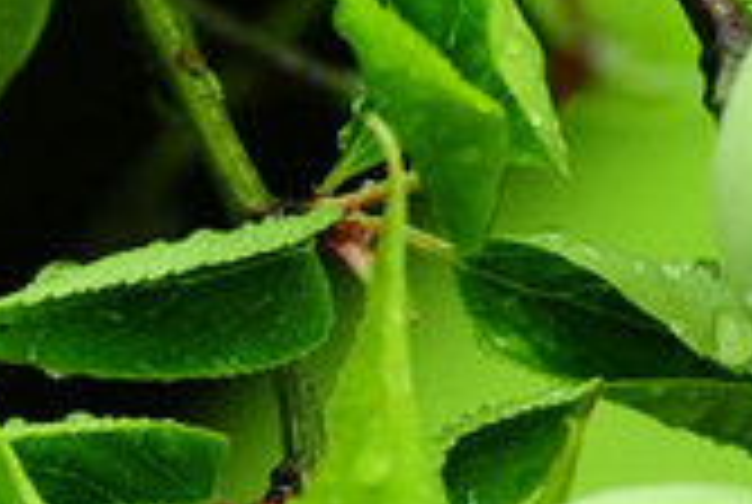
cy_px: -148
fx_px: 22516
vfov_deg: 1.3
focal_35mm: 1076
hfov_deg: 1.9
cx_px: 738
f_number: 6.3
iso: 800
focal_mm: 200
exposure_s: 1/160
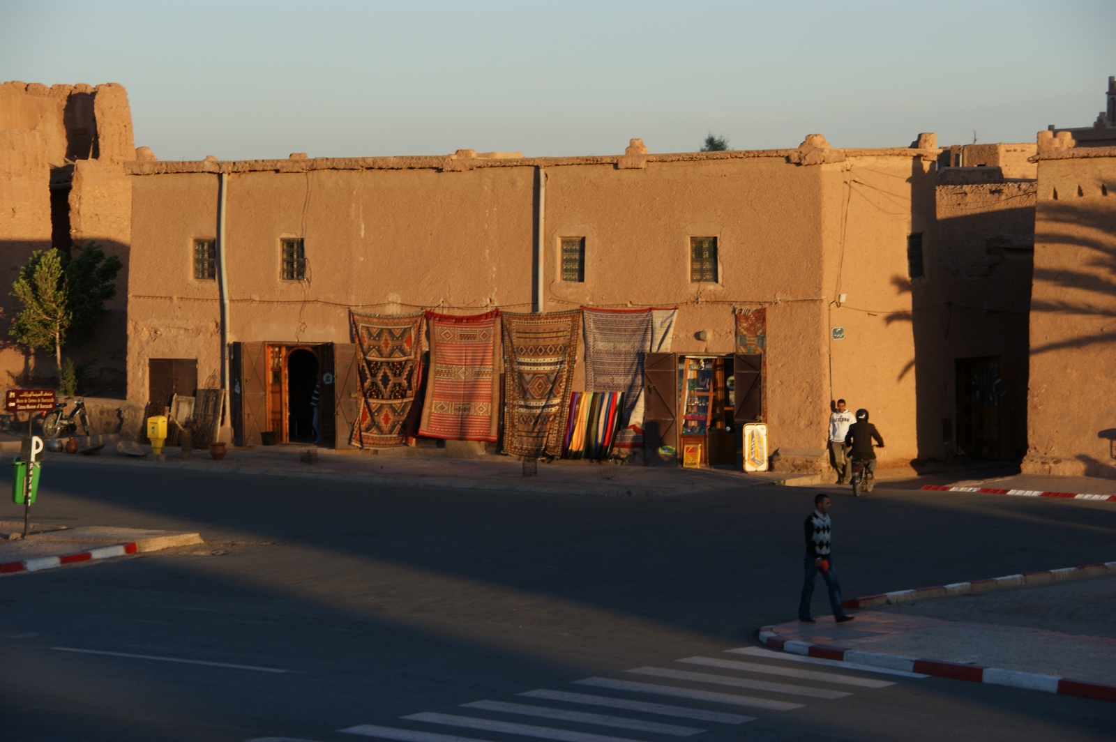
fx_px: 3252
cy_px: 371
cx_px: 558
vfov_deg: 13.0
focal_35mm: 105
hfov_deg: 19.5
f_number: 7.1
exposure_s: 1/125
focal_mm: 70
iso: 100
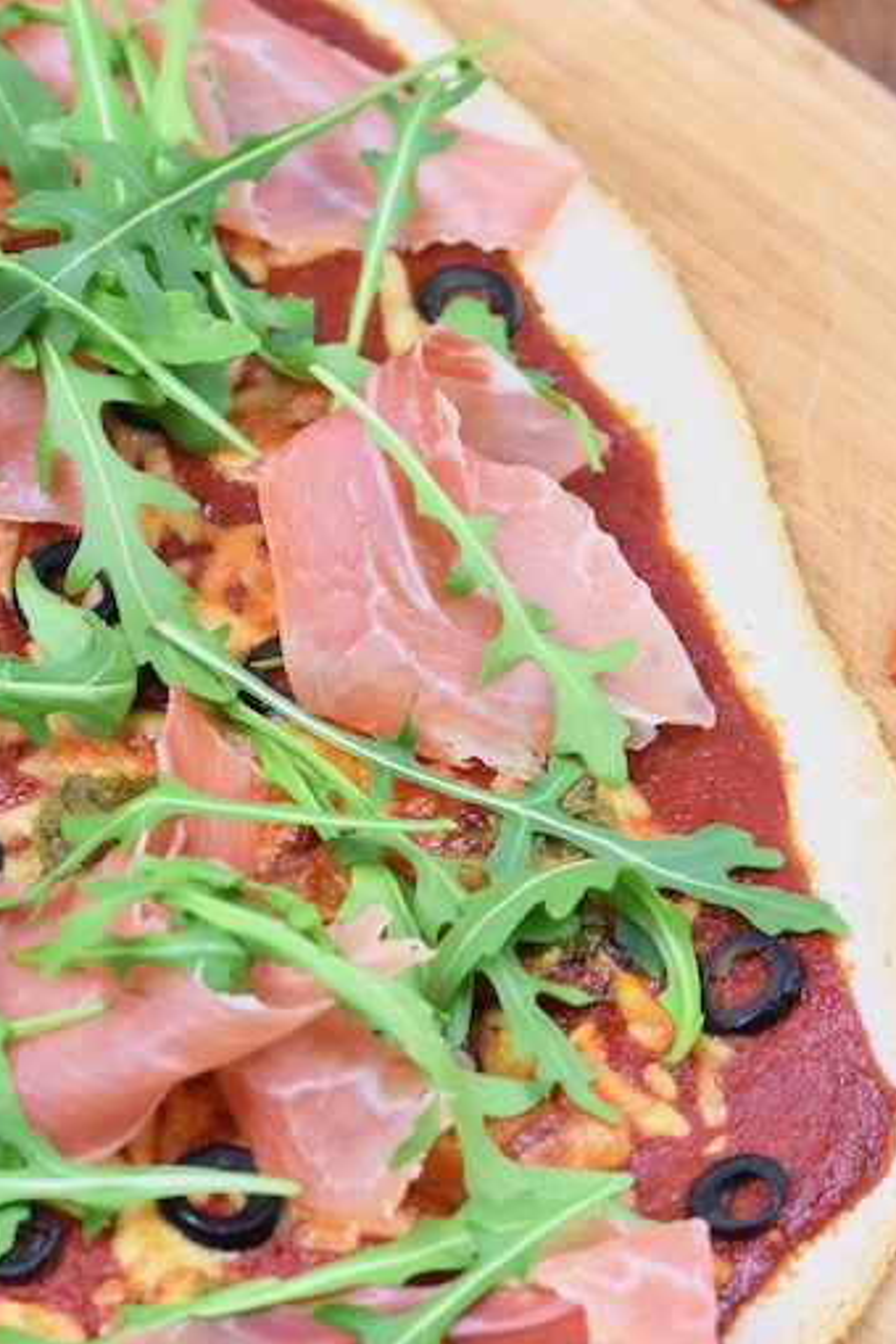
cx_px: 159
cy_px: 798
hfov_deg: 4.3
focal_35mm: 316
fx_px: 11797
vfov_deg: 6.5
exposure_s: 1/100
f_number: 5
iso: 400
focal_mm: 105
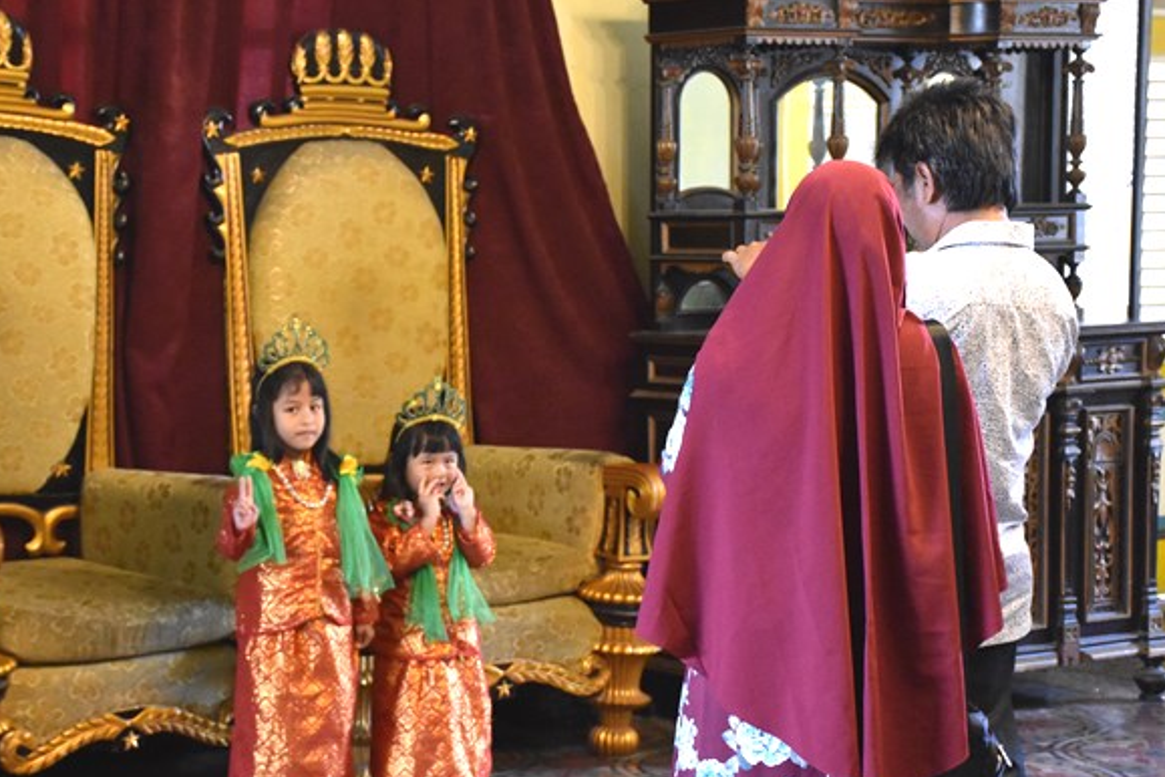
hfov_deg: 23.3
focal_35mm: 87
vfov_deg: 15.7
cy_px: 436
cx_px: 433
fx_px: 2815
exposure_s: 1/60
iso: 5600
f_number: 4.5
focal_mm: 42
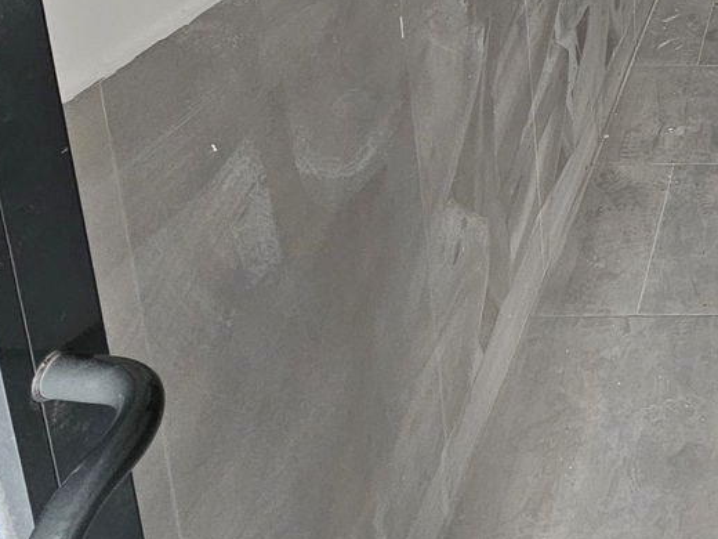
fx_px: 830
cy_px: -173
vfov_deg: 28.8
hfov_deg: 37.3
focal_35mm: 40
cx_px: 830
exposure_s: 1/70.9
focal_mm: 2.2
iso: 250
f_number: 2.2
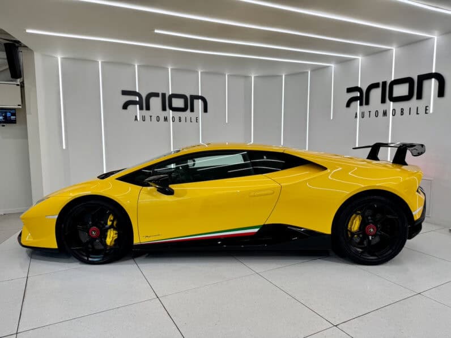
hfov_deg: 71.6
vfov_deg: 56.8
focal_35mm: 24
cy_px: 169
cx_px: 226
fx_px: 313
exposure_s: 1/100
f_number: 1.8
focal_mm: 6.8
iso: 80
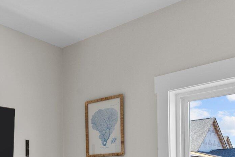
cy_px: 181
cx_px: -3
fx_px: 326
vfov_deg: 24.8
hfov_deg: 35.6
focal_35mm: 50
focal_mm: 17
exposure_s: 1/2.5
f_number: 8
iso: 200
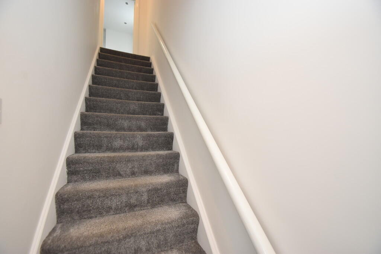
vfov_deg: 77.3
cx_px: 190
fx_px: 159
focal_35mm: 15
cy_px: 127
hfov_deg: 100.4
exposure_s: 1/80
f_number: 4.5
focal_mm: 10
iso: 800
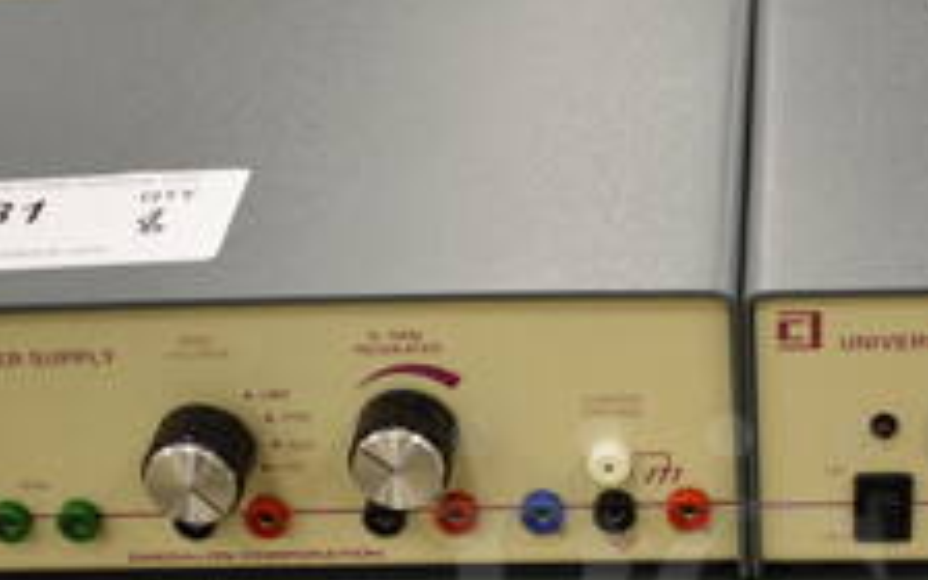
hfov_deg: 27.0
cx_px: 729
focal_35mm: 75
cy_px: 605
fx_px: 1897
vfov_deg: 16.9
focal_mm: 18
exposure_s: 1/125
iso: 1400
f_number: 3.5
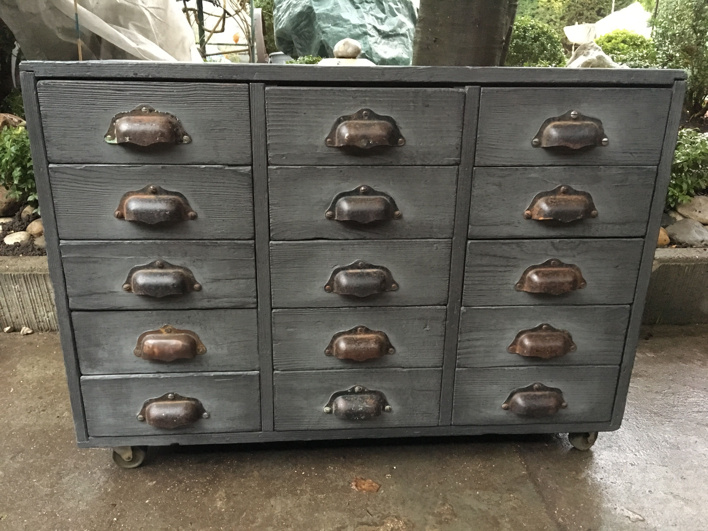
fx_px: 593
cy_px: 266
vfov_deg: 48.2
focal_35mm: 29
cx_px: 354
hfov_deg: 61.7
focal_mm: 4.15
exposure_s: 1/17
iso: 320
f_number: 2.2
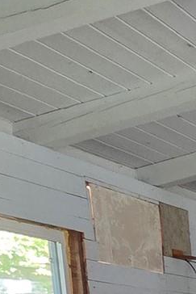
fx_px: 620
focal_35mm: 76
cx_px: 628
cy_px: 489
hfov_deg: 10.5
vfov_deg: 20.8
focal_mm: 2.2
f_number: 2.2
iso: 500
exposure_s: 1/60
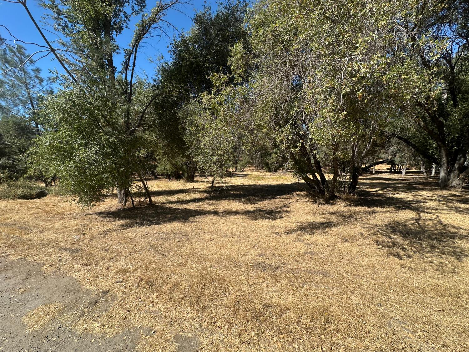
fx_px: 190
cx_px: 234
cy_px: 176
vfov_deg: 85.7
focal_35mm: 14
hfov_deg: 102.1
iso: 40
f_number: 2.2
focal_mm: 2.22
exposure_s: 1/1319
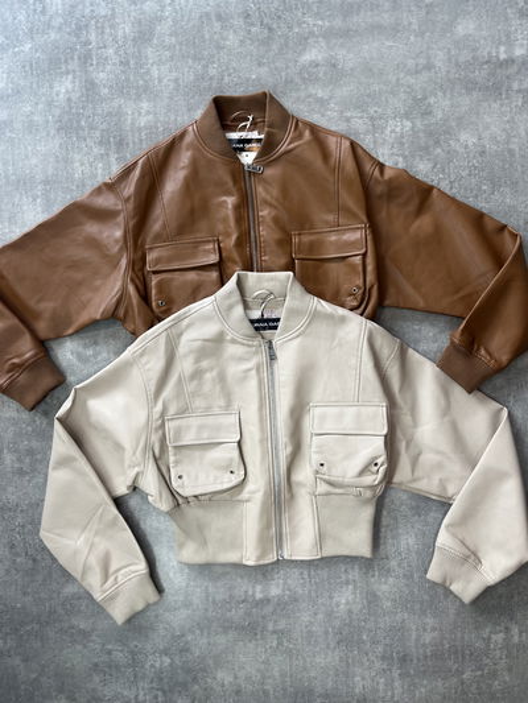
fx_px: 529
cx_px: 264
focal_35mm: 26
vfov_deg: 67.3
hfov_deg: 53.1
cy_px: 352
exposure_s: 1/151
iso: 32
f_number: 1.6
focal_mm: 5.1
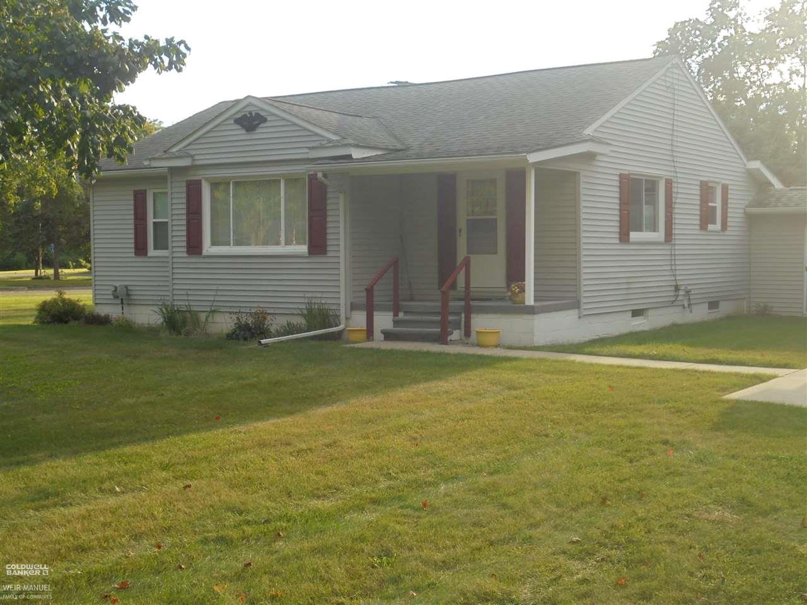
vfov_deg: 29.7
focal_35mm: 49
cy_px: 302
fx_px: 1142
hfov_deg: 38.9
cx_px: 404
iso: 100
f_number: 4.8
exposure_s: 1/125
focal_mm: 8.9
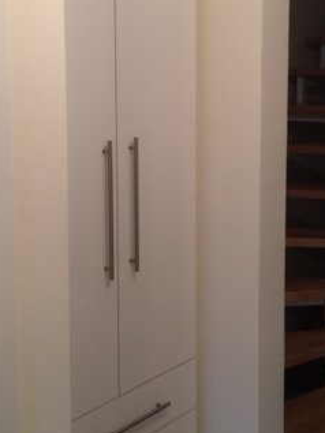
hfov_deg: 27.5
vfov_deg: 35.8
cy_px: 149
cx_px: 158
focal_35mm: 53
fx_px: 663
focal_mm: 4.15
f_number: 2.2
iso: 100
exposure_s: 1/33
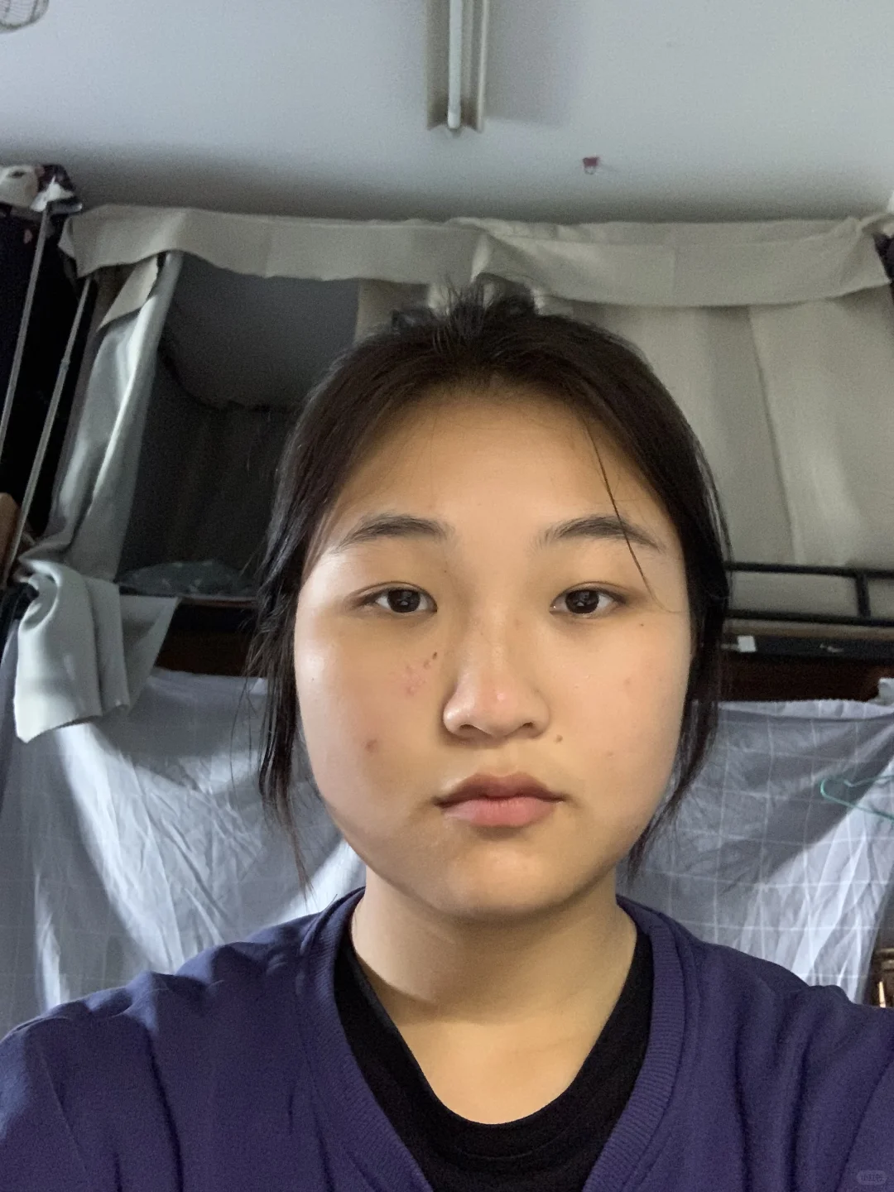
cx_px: 447
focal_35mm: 32
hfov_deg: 44.2
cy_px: 596
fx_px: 1102
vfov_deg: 56.8
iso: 640
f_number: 2.2
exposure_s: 1/29
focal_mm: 2.87
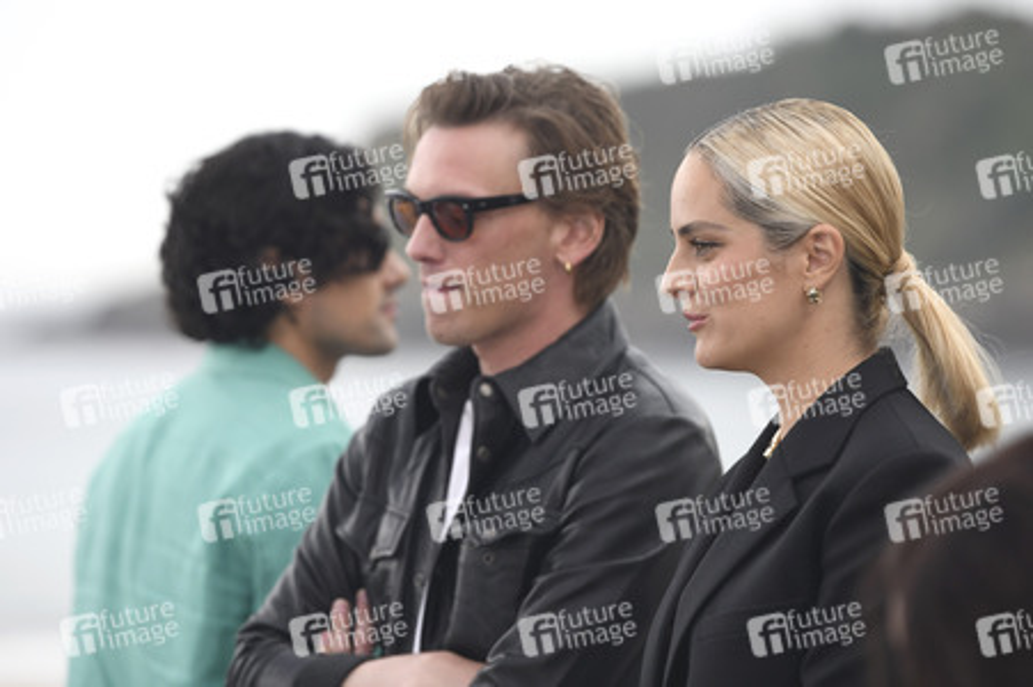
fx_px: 5304
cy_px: 344
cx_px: 516
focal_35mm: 185
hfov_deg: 11.1
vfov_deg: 7.4
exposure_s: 1/800
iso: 640
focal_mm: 185
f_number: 4
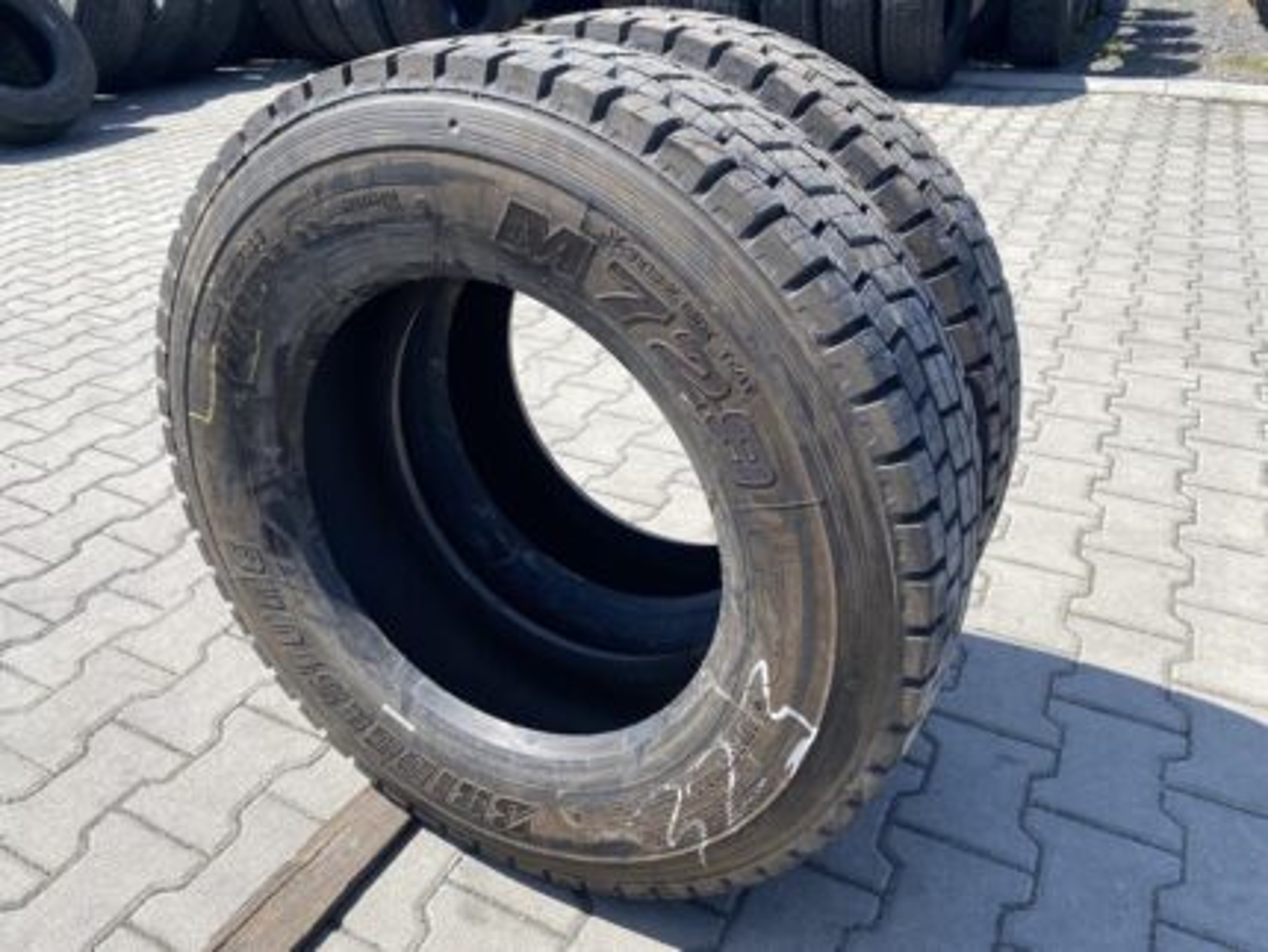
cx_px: 634
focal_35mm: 26
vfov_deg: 53.1
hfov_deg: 67.3
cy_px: 476
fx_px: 953
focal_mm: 4.25
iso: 32
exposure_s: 1/1258
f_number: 1.8
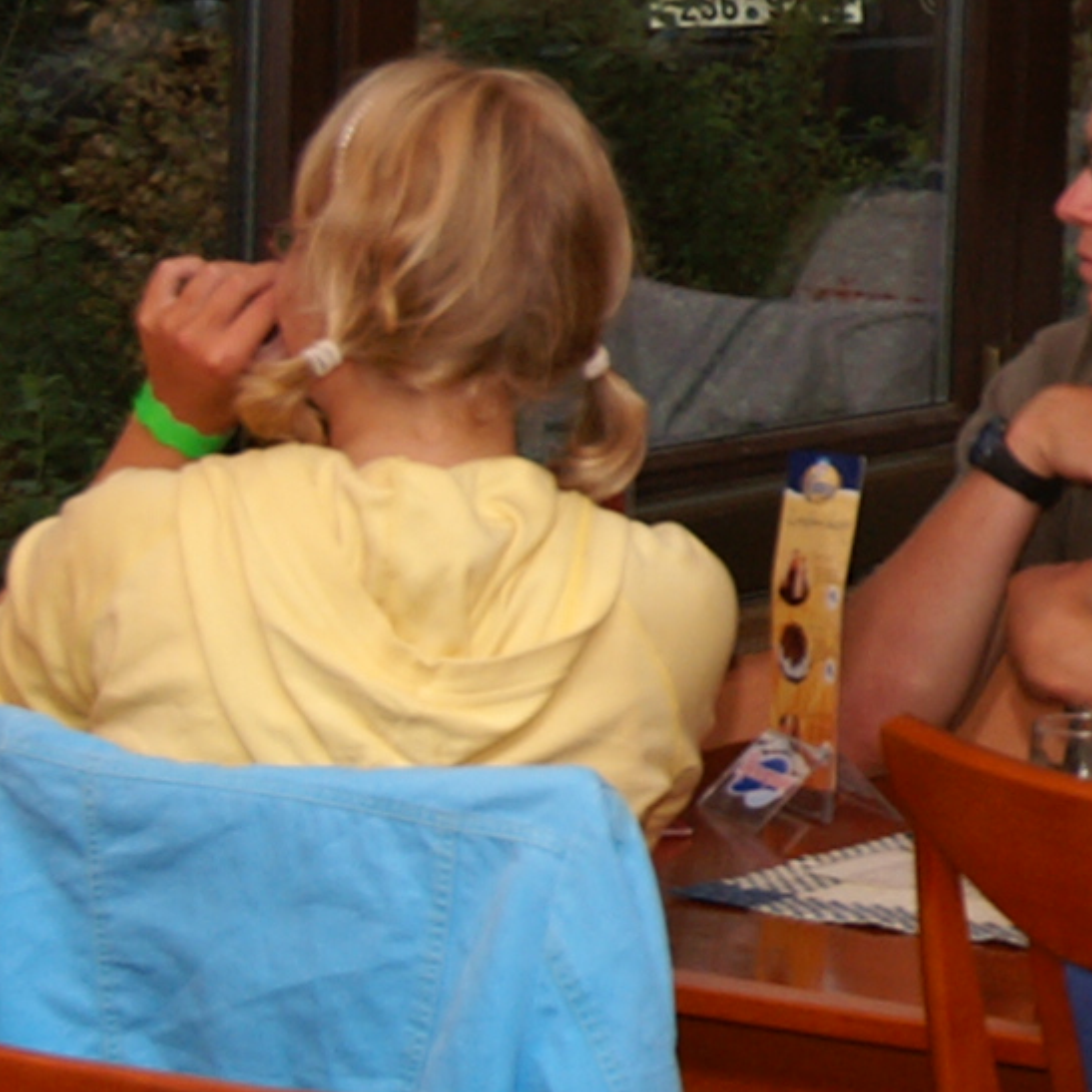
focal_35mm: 182
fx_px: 6496
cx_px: 2318
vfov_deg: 9.6
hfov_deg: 9.0
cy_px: 44
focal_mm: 26
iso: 200
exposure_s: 1/60
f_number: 5.6
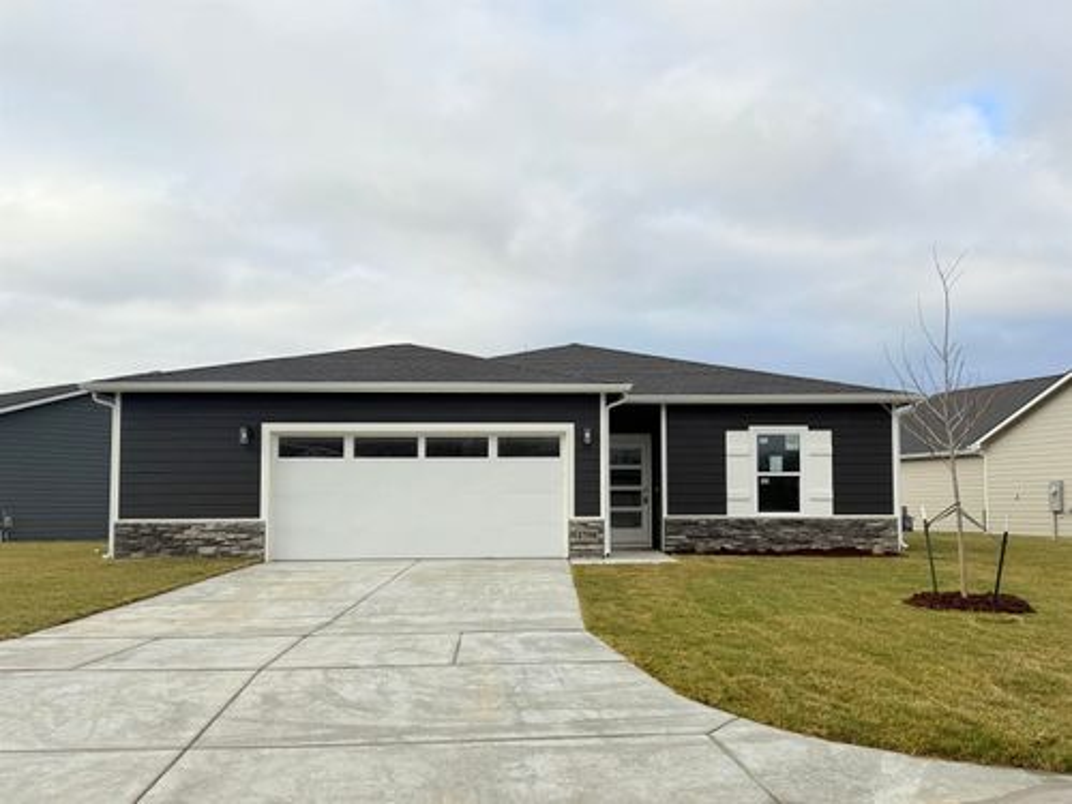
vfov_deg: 56.8
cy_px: 402
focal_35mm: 24
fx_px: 743
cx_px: 536
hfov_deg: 71.6
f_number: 1.78
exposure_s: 1/3021
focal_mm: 6.76
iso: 80
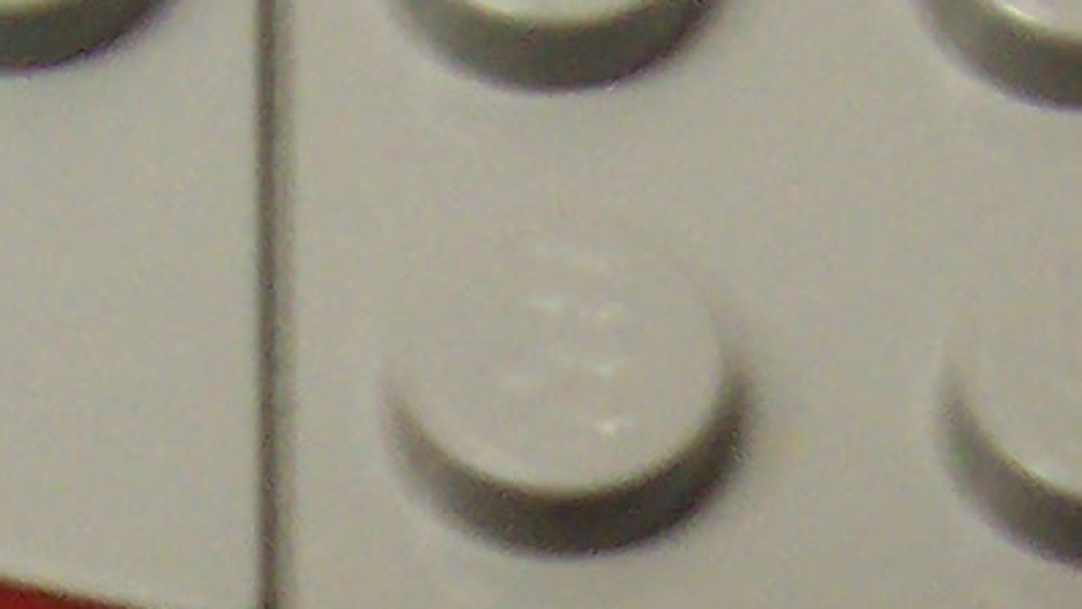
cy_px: 1611
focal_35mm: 207
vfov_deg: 5.6
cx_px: 383
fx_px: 5940
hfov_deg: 10.4
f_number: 2.8
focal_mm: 5.6
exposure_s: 1/8
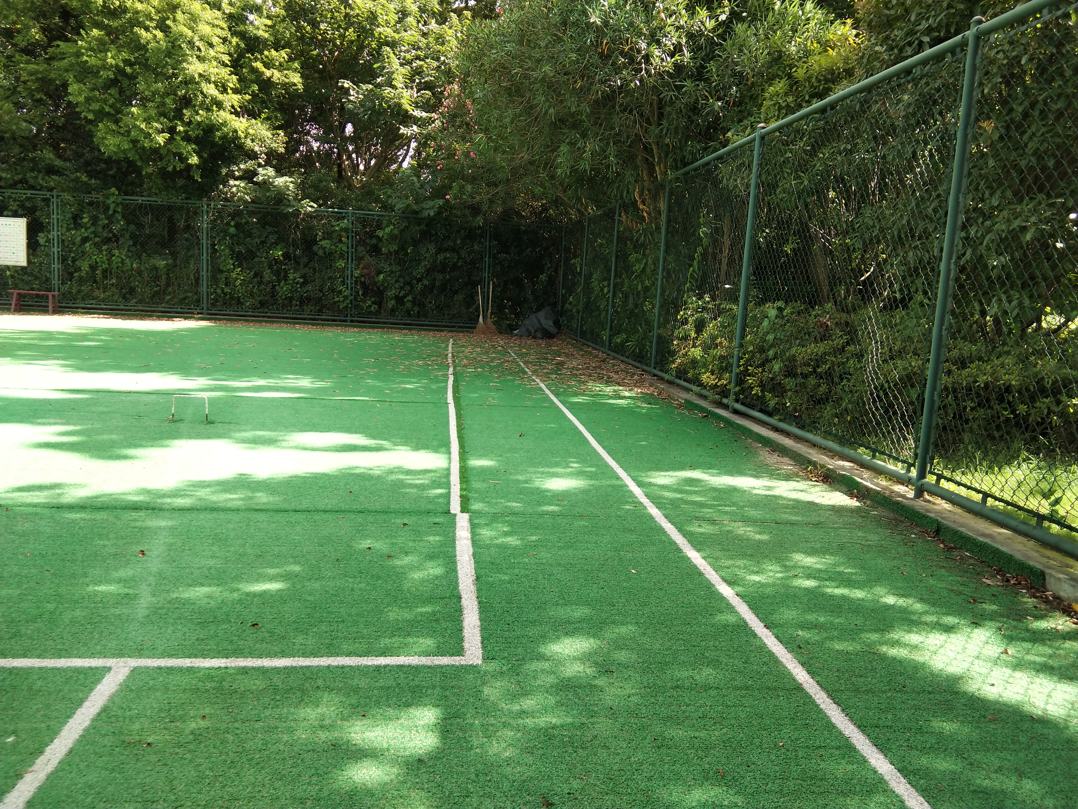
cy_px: 404
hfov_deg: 58.4
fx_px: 965
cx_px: 539
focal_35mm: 31
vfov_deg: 45.4
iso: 50
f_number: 2.2
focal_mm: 3.69
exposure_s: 1/166
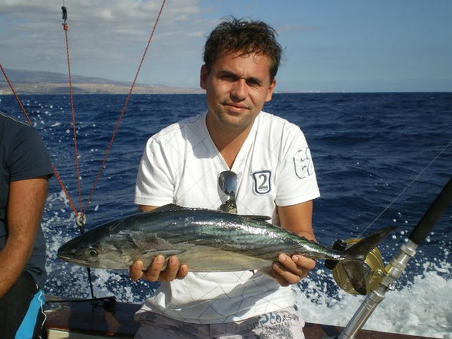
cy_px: 170
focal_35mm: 48
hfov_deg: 39.7
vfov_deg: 30.2
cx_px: 226
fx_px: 627
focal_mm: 8.4
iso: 50
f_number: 5.2
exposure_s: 1/640
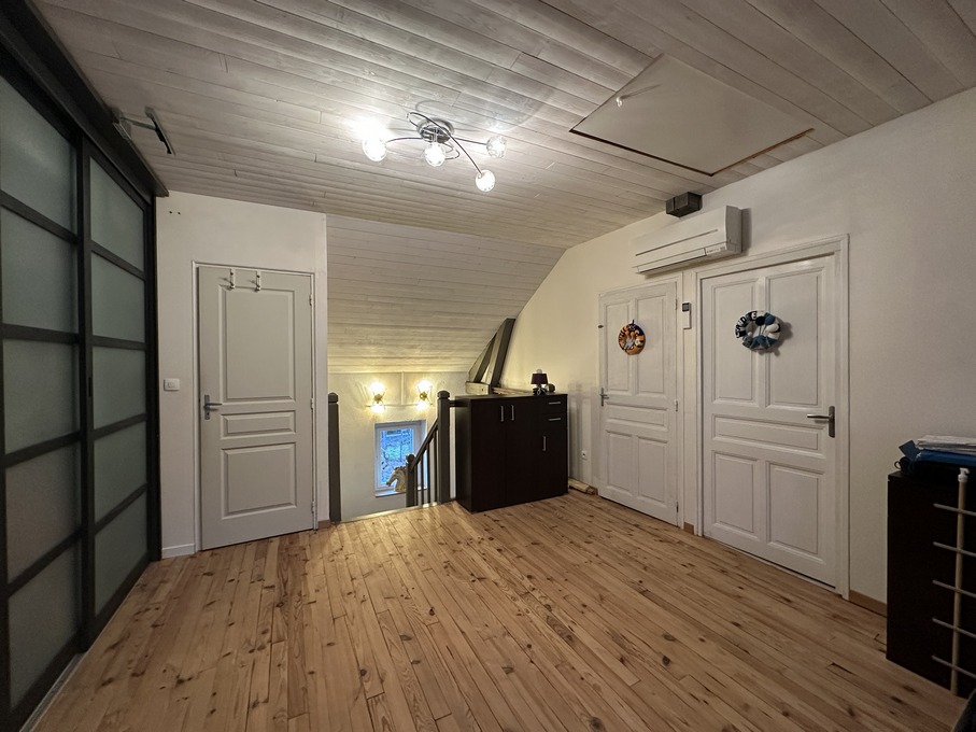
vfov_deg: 85.7
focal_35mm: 14
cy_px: 366
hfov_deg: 102.1
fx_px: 395
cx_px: 488
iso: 500
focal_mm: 2.22
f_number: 2.2
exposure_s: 1/50
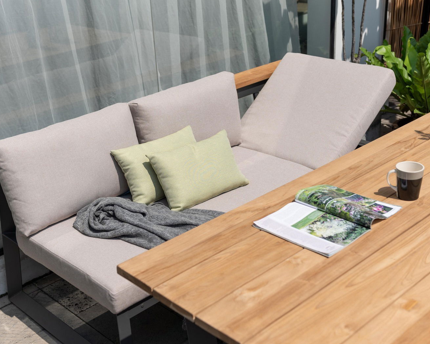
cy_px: 170
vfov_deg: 31.5
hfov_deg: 38.8
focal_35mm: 48
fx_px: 611
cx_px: 221
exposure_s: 1/4000
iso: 100
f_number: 3.5
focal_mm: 42
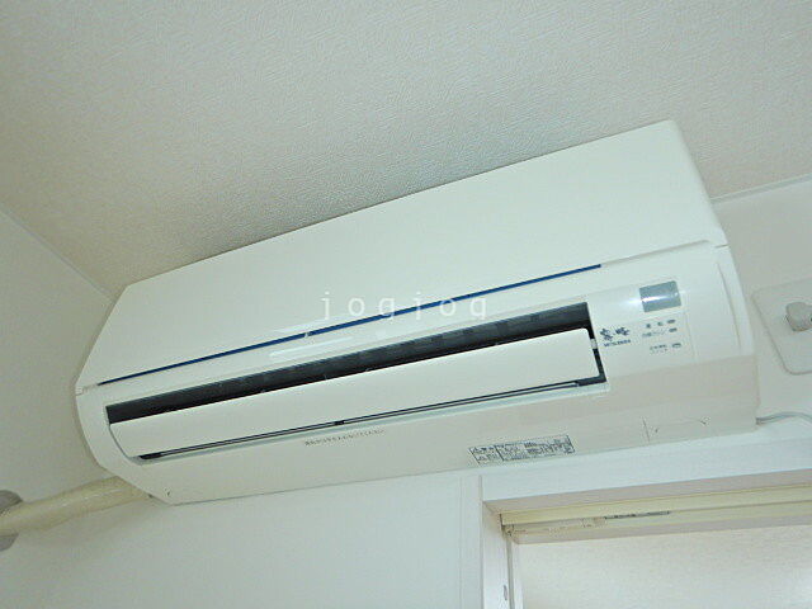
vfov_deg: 56.8
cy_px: 304
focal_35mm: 24
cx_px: 406
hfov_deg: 71.6
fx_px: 563
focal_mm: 4.3
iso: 200
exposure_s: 1/30
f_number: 2.8
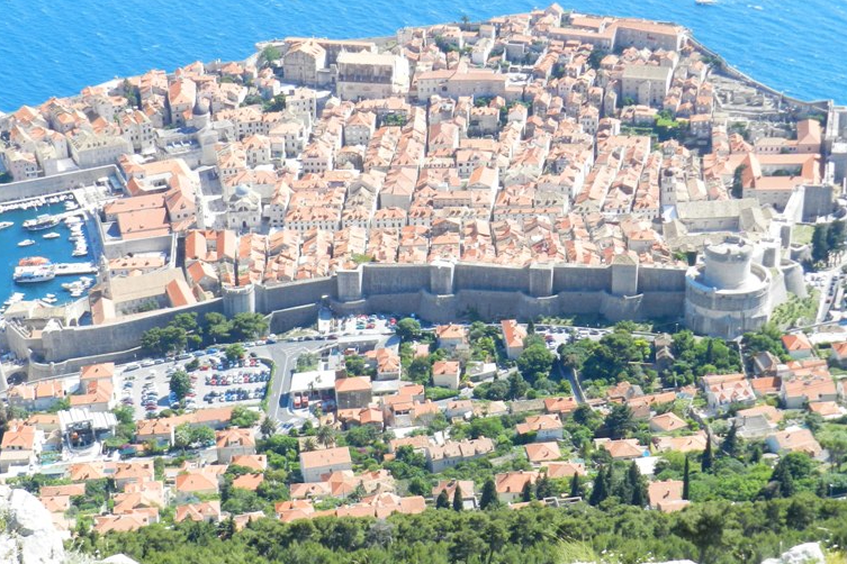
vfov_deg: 18.2
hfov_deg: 27.0
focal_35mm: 75
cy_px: 258
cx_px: 402
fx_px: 1764
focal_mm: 9.4
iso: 160
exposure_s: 1/500
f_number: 4.4
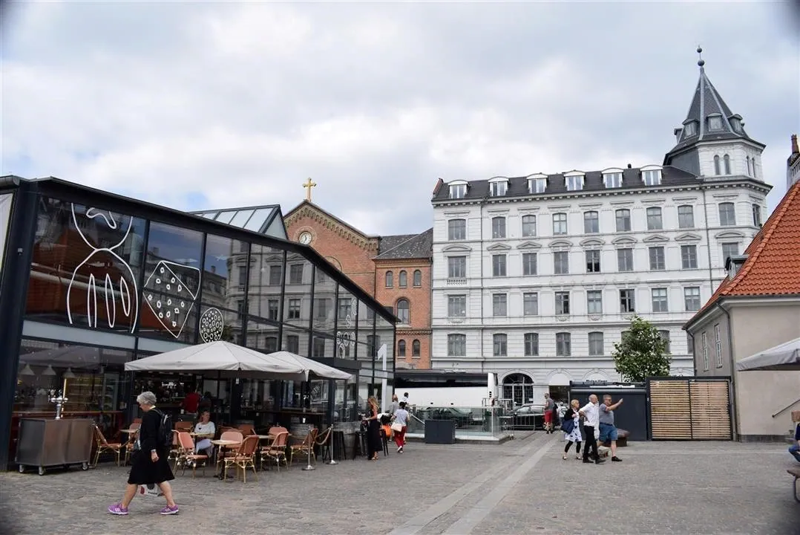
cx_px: 400
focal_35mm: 27
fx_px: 600
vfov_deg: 48.0
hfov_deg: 67.4
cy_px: 268
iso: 200
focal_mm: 18
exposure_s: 1/400
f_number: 10
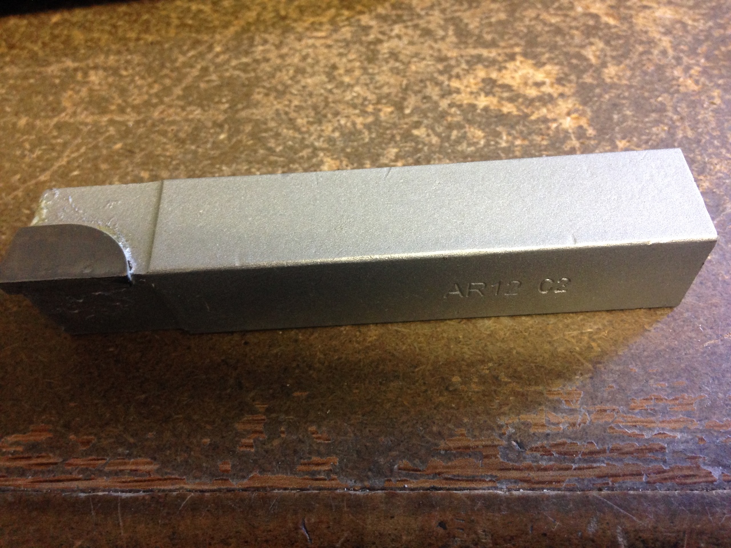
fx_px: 697
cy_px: 274
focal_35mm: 33
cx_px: 366
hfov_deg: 55.4
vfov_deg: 42.9
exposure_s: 1/20
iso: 200
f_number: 2.4
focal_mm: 4.12
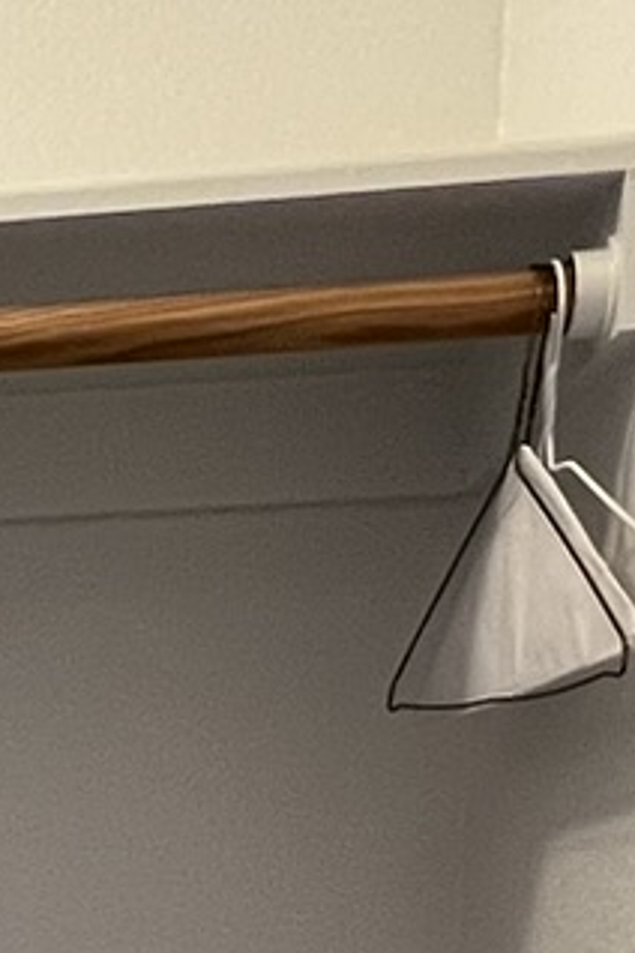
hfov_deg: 14.0
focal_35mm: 87
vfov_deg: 18.9
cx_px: -494
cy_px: 1630
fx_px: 2302
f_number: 1.8
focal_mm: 1.57
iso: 160
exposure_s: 1/60
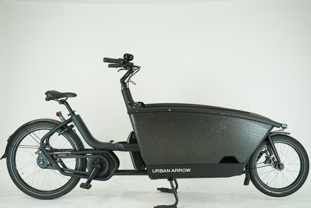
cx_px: 156
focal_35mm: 44
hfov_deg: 44.5
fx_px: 380
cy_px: 104
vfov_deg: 30.5
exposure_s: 1/200
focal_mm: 44
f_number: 5.6
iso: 1600
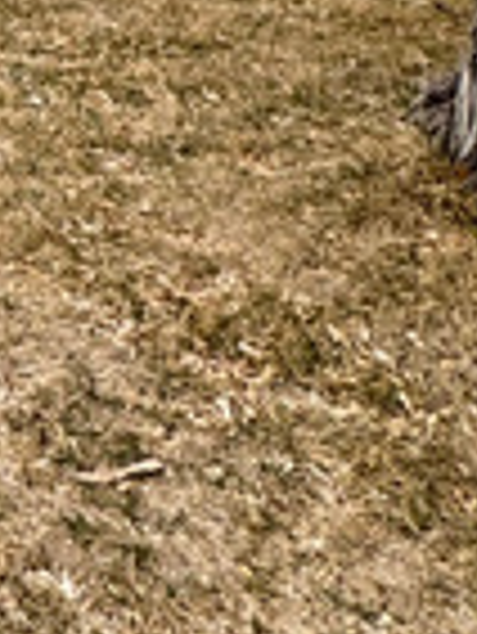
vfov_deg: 20.5
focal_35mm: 76
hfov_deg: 13.2
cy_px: -405
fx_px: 1394
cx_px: -734
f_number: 2.2
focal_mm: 2.22
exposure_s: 1/316
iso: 40
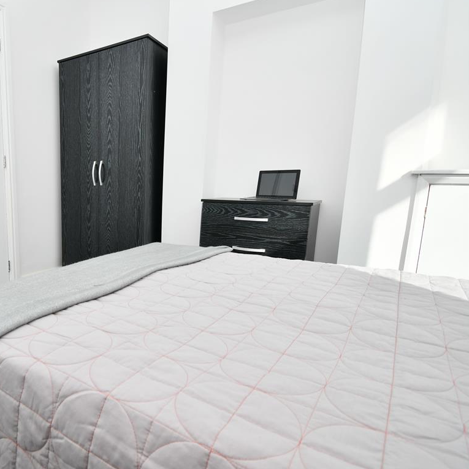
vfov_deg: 74.8
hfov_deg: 68.8
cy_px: 237
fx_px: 307
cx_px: 105
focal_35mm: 20
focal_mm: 10
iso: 100
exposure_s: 1/250
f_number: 4.5
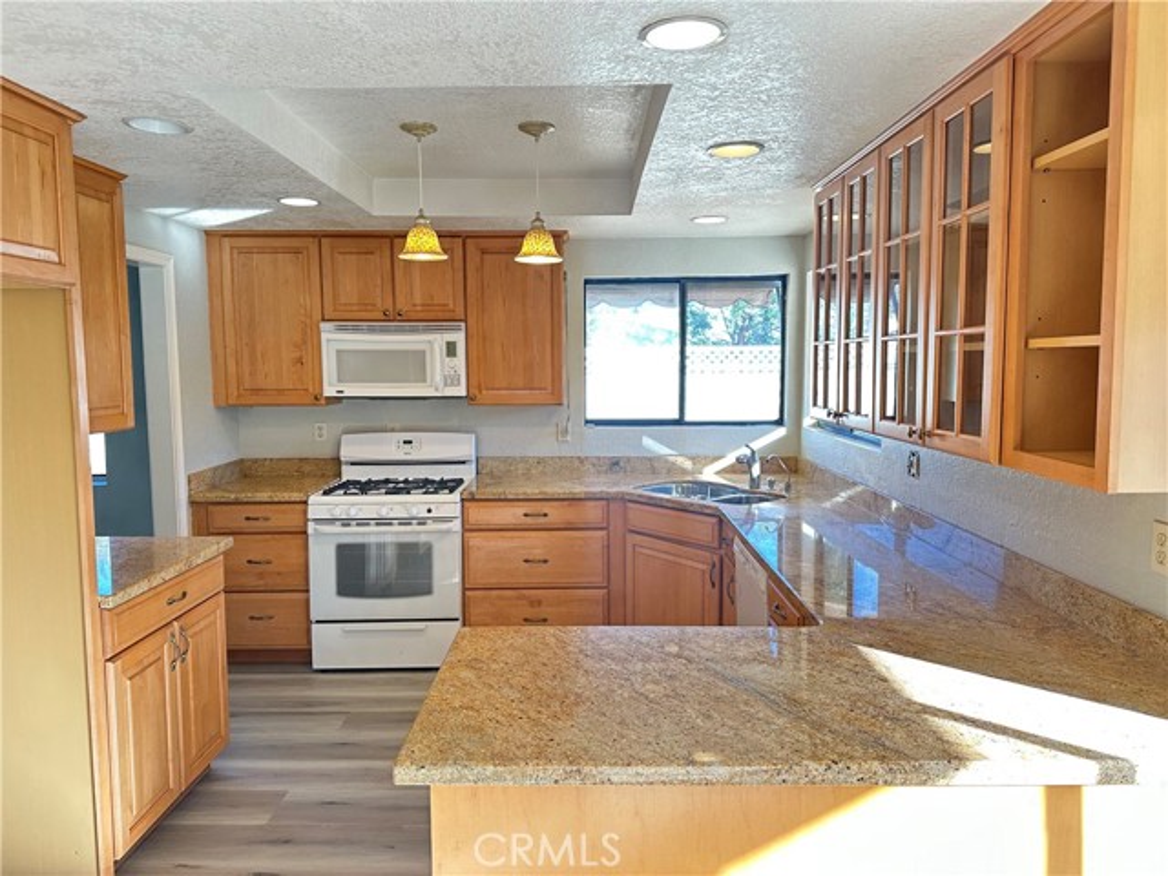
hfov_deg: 71.6
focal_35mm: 24
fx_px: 810
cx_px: 584
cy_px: 438
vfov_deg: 56.8
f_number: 1.78
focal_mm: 6.86
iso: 160
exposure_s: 1/120
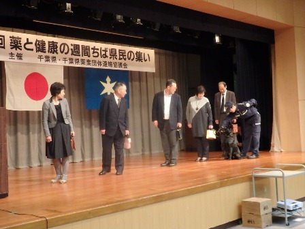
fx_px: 432
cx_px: 152
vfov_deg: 29.7
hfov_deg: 38.9
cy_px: 114
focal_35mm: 49
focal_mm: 8.9
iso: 800
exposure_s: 1/15
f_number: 4
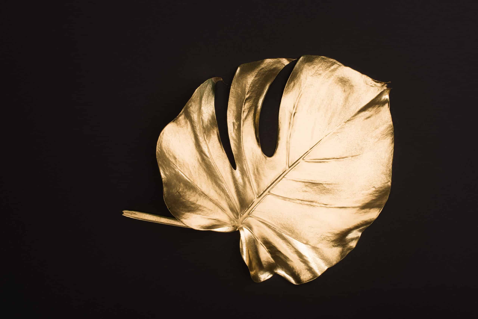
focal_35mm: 50
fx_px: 664
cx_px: 239
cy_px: 160
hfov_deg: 39.6
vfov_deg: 27.0
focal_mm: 50
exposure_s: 1/160
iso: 125
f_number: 11
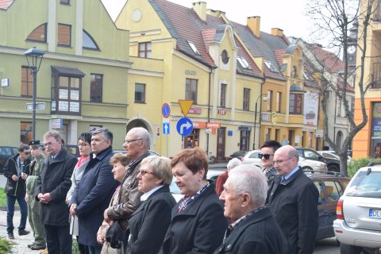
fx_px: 635
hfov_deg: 33.1
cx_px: 124
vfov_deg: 22.4
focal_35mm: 60
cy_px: 196
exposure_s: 1/250
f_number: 8
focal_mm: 24
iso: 400
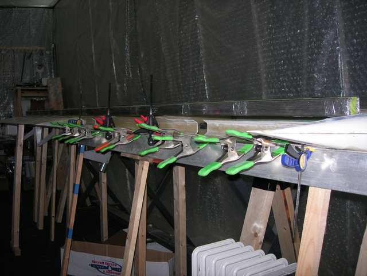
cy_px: 138
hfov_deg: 49.0
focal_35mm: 38
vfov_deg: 37.7
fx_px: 403
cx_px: 184
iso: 64
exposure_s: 1/60.1
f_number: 2.8
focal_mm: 7.8
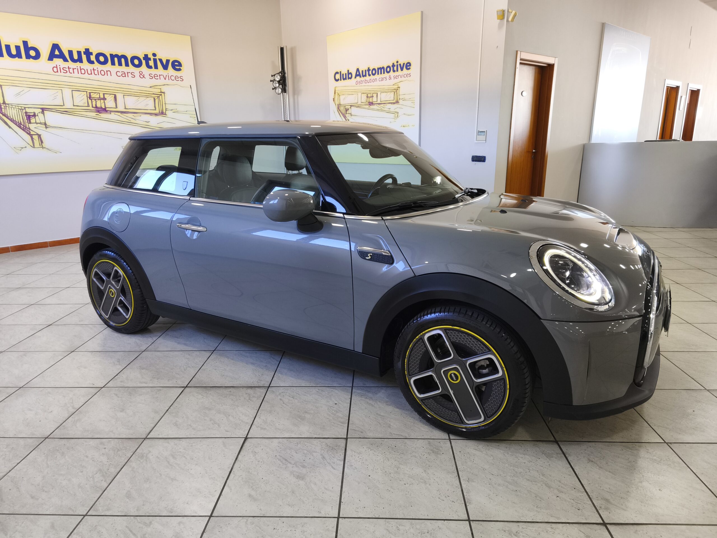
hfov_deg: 73.9
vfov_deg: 58.9
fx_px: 476
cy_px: 269
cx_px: 358
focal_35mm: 23
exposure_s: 1/100
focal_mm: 5.35
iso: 250
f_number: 1.7
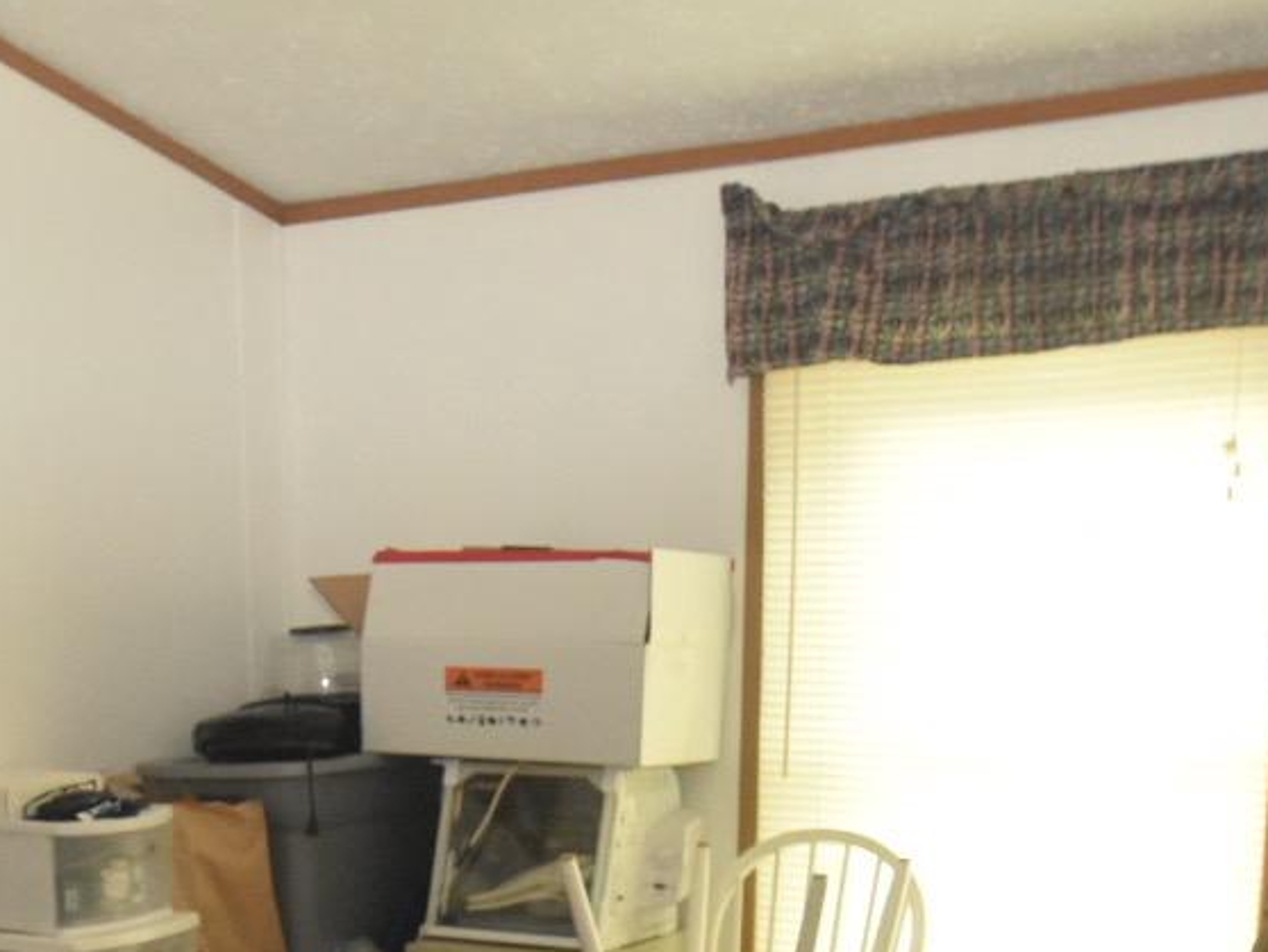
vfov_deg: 25.0
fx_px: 1993
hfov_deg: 34.6
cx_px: 341
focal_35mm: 54
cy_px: 1038
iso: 3200
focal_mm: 13
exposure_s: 1/40
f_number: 4
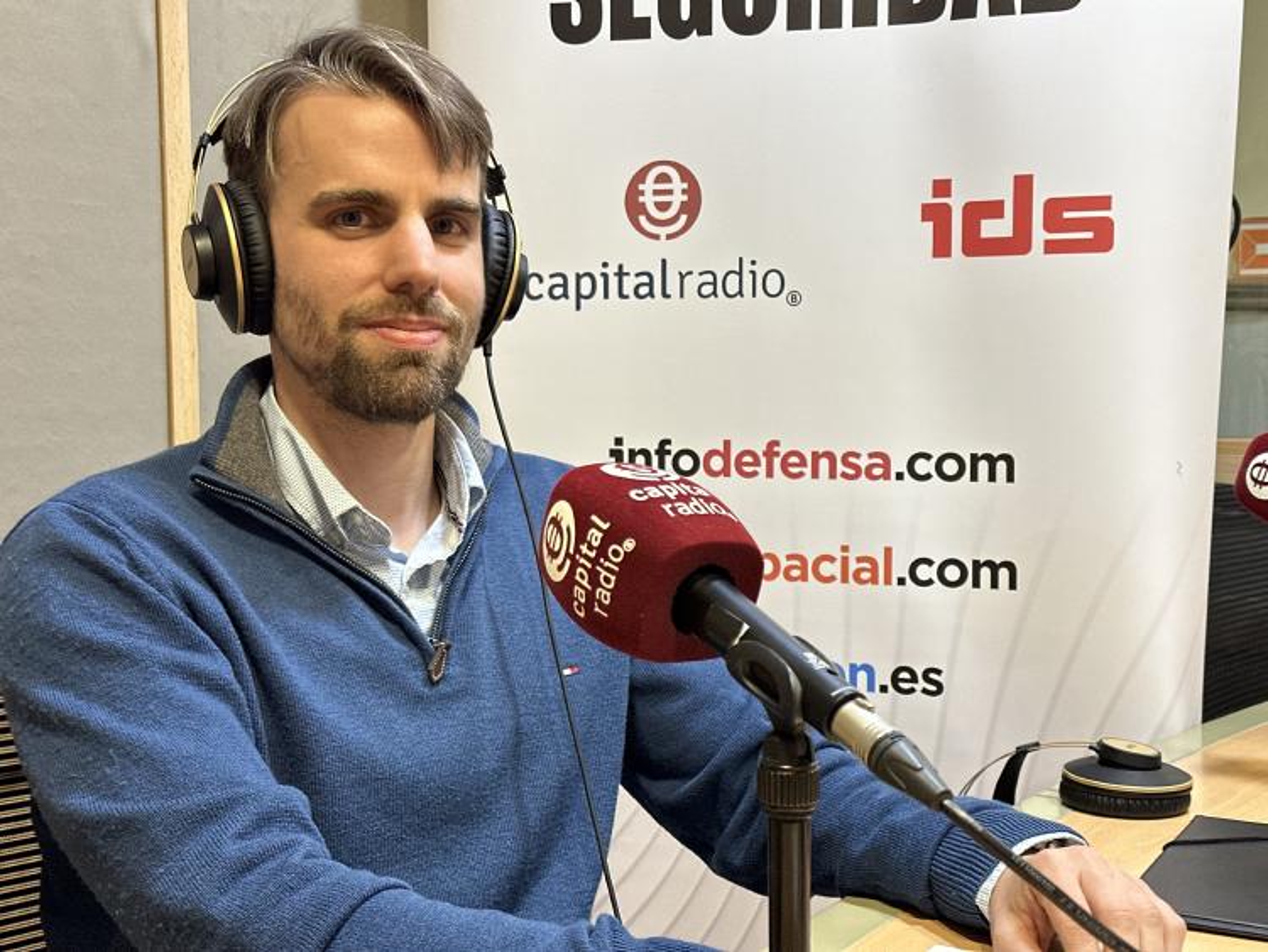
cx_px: 634
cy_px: 476
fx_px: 1759
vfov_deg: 30.3
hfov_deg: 39.6
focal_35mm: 48
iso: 160
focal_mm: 6.86
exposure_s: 1/50
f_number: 1.78
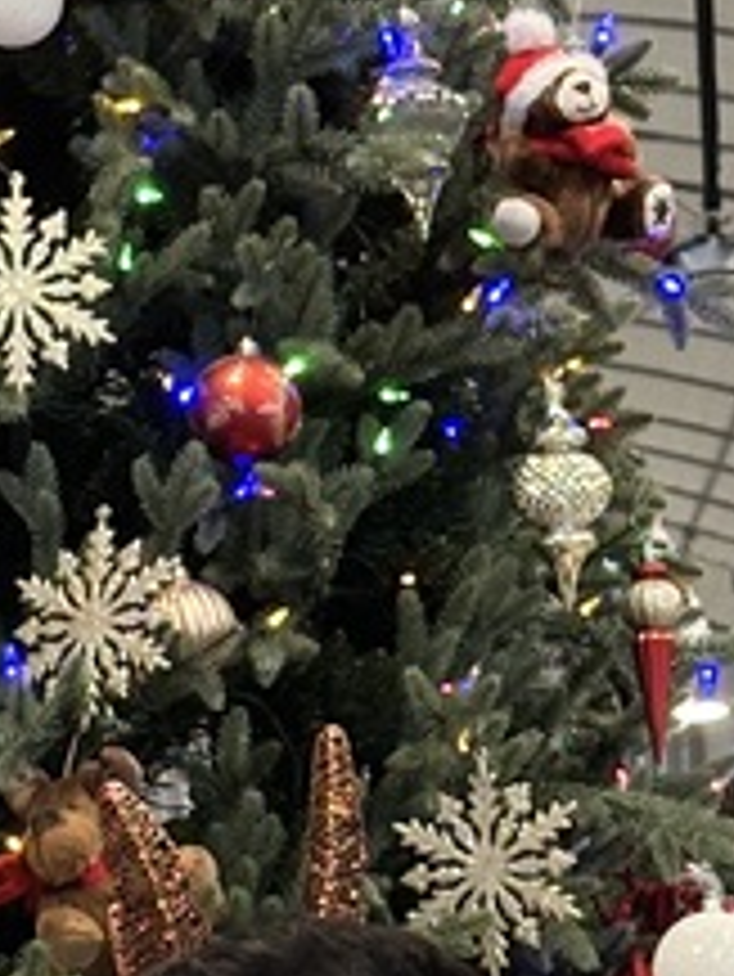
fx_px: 6383
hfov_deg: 6.6
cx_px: -27
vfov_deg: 8.7
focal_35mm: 226
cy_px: 796
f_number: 1.78
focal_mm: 6.86
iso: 200
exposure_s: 1/60
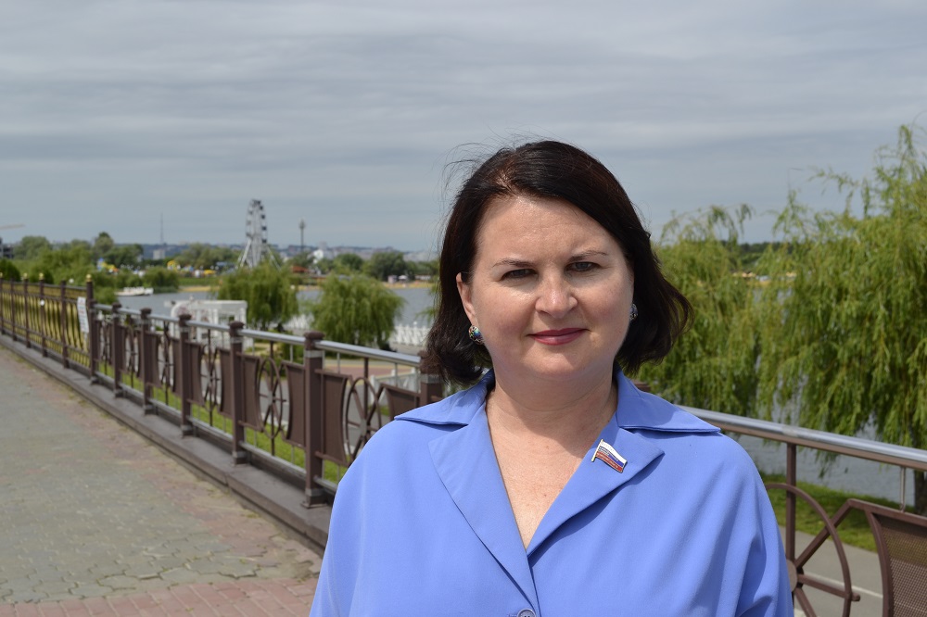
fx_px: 1236
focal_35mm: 48
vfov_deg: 28.1
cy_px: 308
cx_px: 464
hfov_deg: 41.1
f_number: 9
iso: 100
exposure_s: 1/320
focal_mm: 32
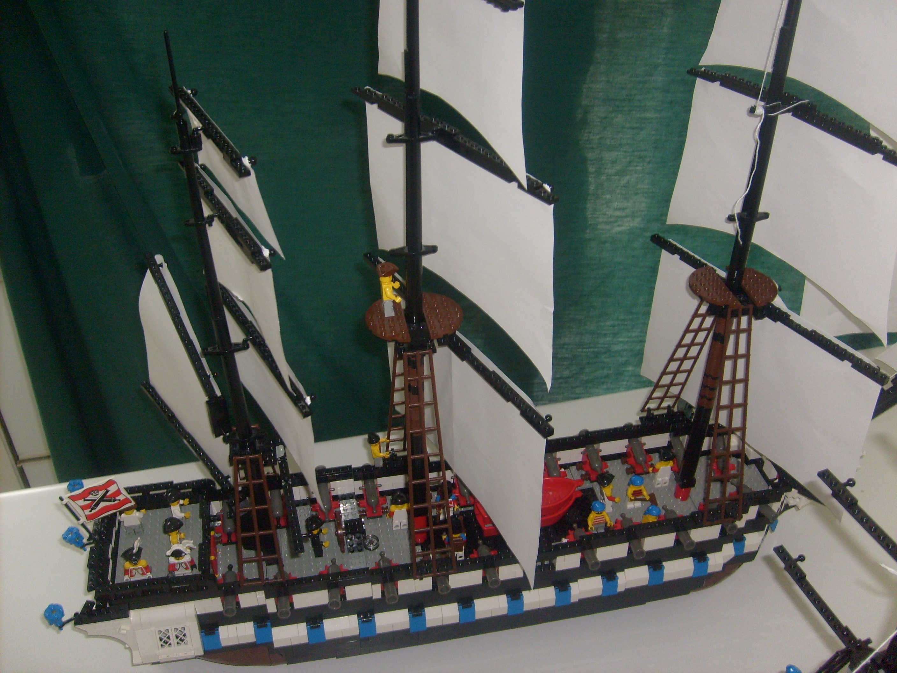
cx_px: 448
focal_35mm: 35
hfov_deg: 52.6
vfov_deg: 40.7
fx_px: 907
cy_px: 336
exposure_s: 1/45
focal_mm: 5.8
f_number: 2.8
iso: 100
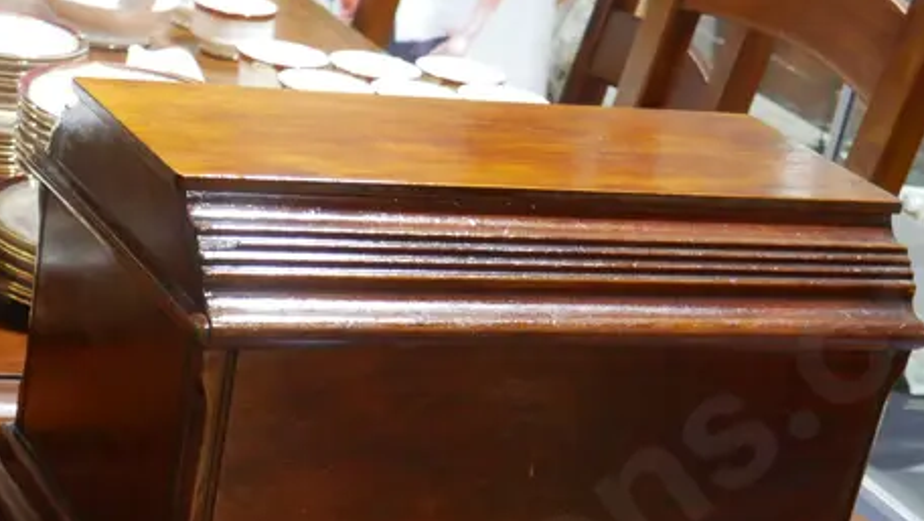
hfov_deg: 22.8
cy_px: 743
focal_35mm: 93
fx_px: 2280
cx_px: 324
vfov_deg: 12.5
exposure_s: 1/60
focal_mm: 19
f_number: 4.1
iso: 1250
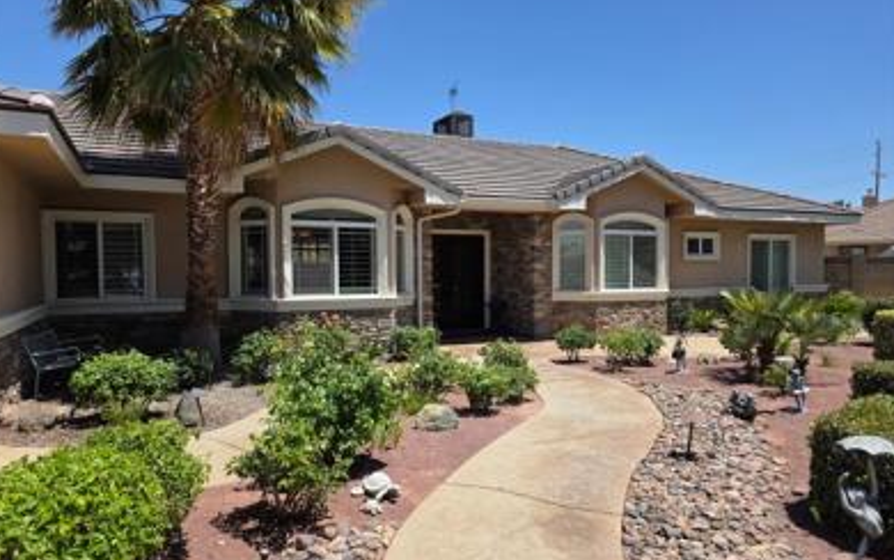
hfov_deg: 72.5
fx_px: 609
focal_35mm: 25
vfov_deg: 49.3
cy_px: 287
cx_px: 442
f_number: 1.7
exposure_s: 1/5958
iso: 80
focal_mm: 6.3
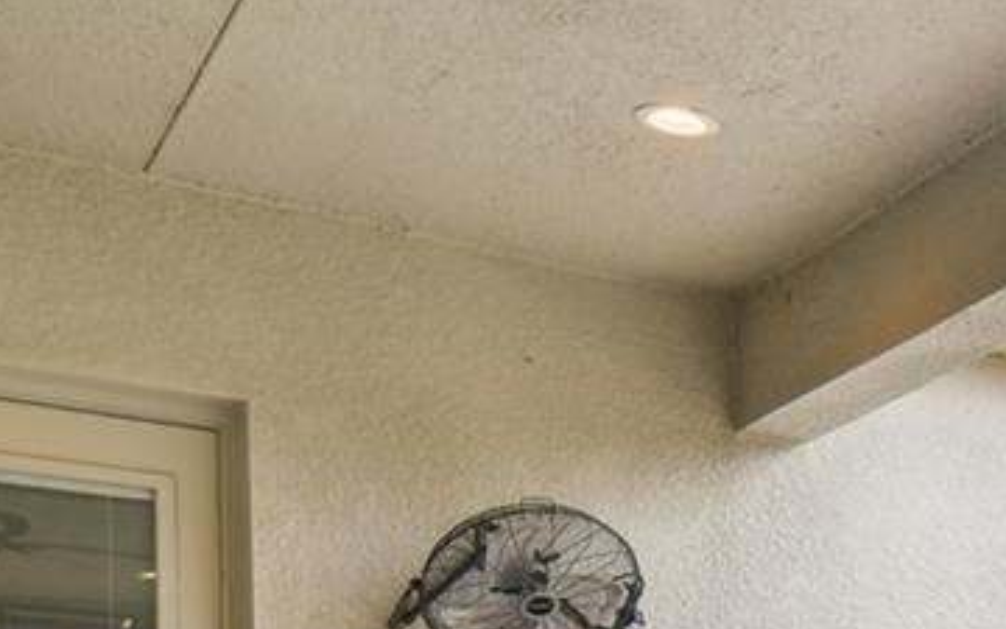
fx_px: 1864
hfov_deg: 24.8
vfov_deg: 17.0
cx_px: 1417
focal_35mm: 68
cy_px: 987
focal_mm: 10
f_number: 7.1
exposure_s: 1/40
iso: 100
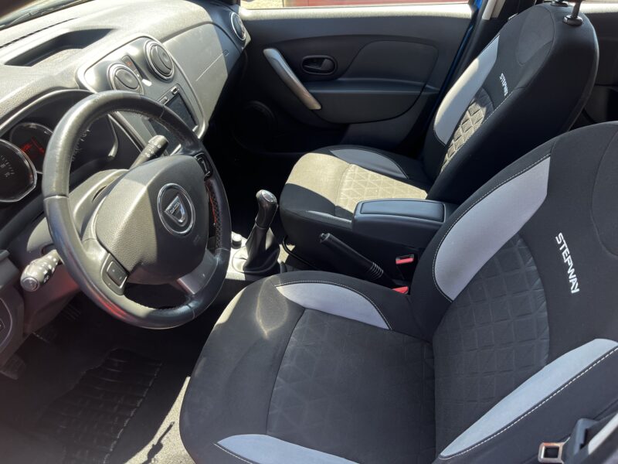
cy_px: 232
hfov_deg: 67.3
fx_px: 464
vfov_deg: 53.1
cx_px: 309
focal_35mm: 26
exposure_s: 1/134
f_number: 1.6
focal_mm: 5.1
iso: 64
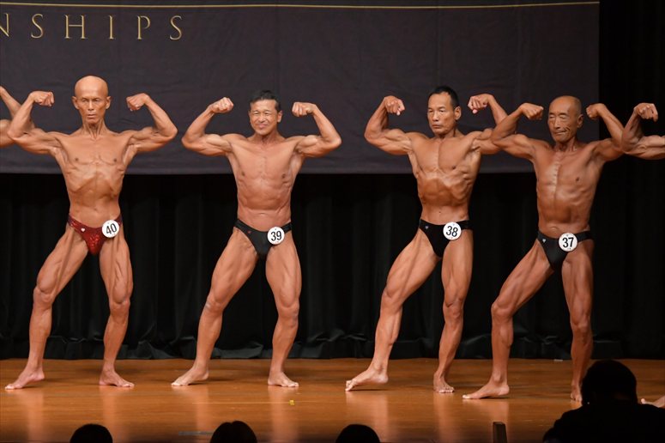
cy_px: 222
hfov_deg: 8.6
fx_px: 4431
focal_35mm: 240
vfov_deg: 5.7
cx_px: 332
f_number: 5.6
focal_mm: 160
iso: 5000
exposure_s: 1/400
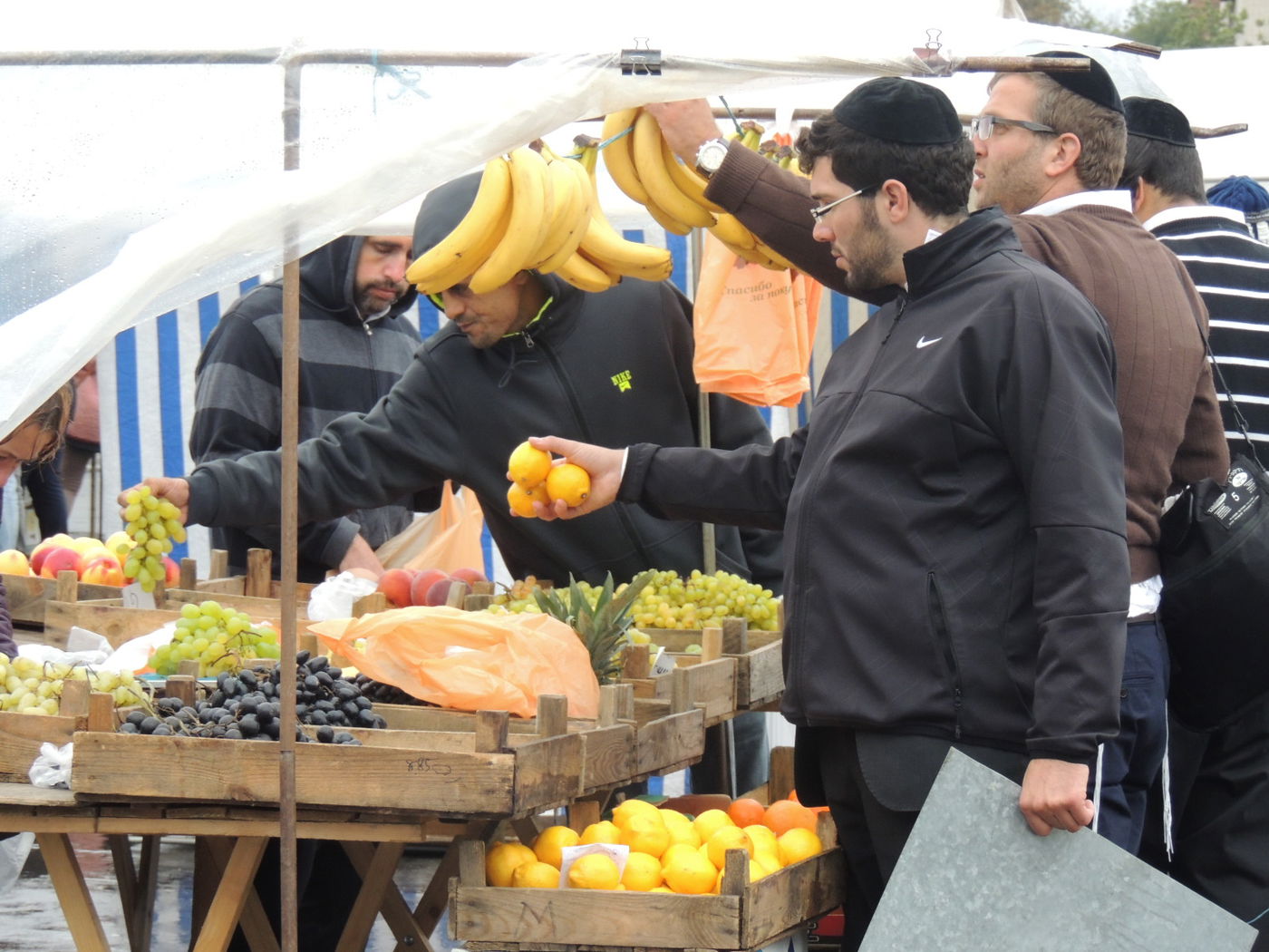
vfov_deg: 9.6
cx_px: 634
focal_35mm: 155
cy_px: 476
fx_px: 5682
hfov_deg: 12.7
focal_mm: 27.6
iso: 400
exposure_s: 1/400
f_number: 4.4
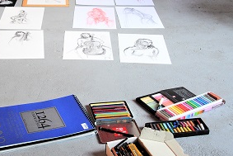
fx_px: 453
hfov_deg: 28.5
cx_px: 63
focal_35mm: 70
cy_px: 47
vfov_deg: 19.4
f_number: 3.8
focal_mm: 22
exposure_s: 1/30
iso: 450
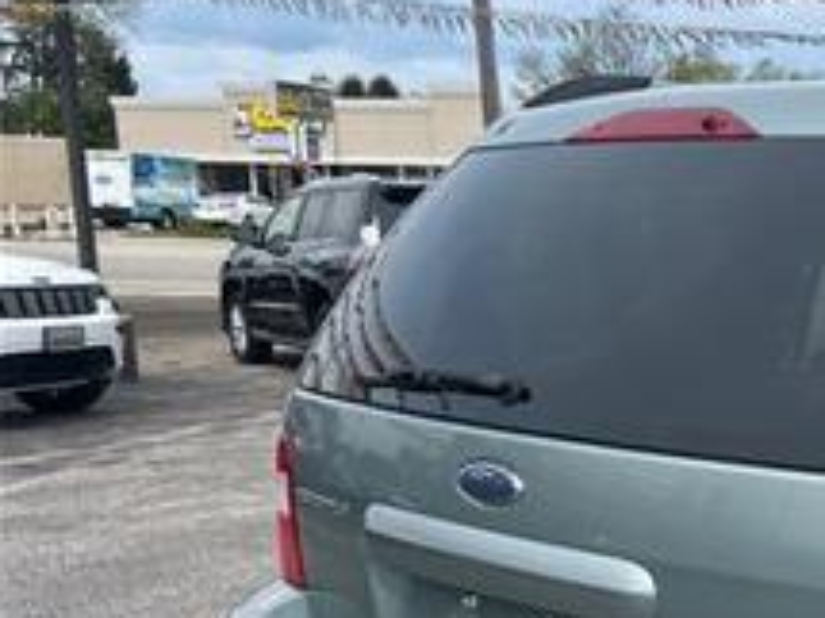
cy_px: 530
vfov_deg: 23.5
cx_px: 963
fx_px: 1453
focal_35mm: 61
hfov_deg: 28.1
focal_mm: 5.7
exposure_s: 1/3257
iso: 50
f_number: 1.5
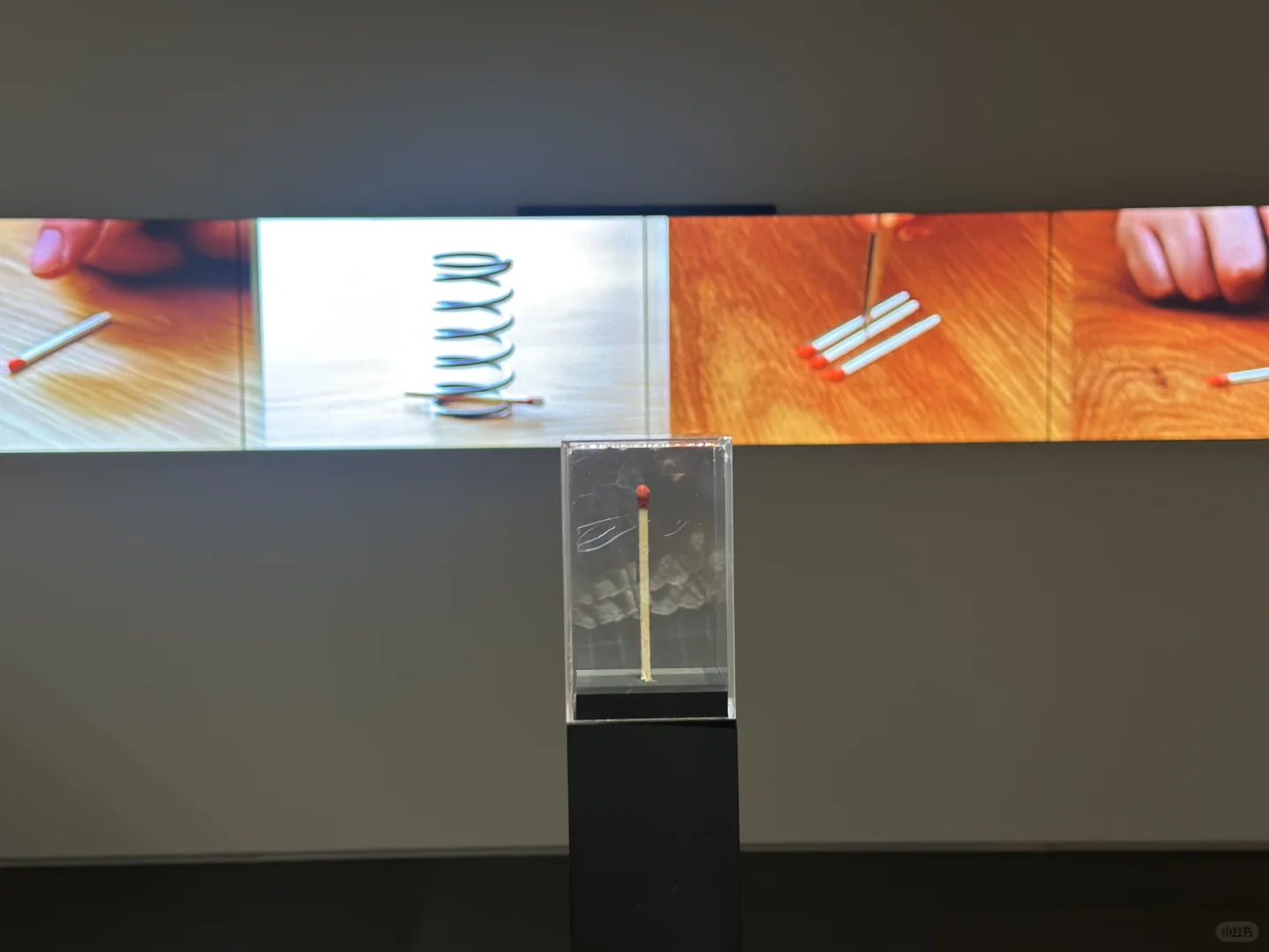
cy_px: 476
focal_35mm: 48
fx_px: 1760
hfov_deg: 39.7
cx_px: 634
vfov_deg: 30.3
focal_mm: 6.86
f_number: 1.78
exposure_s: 1/60
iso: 160
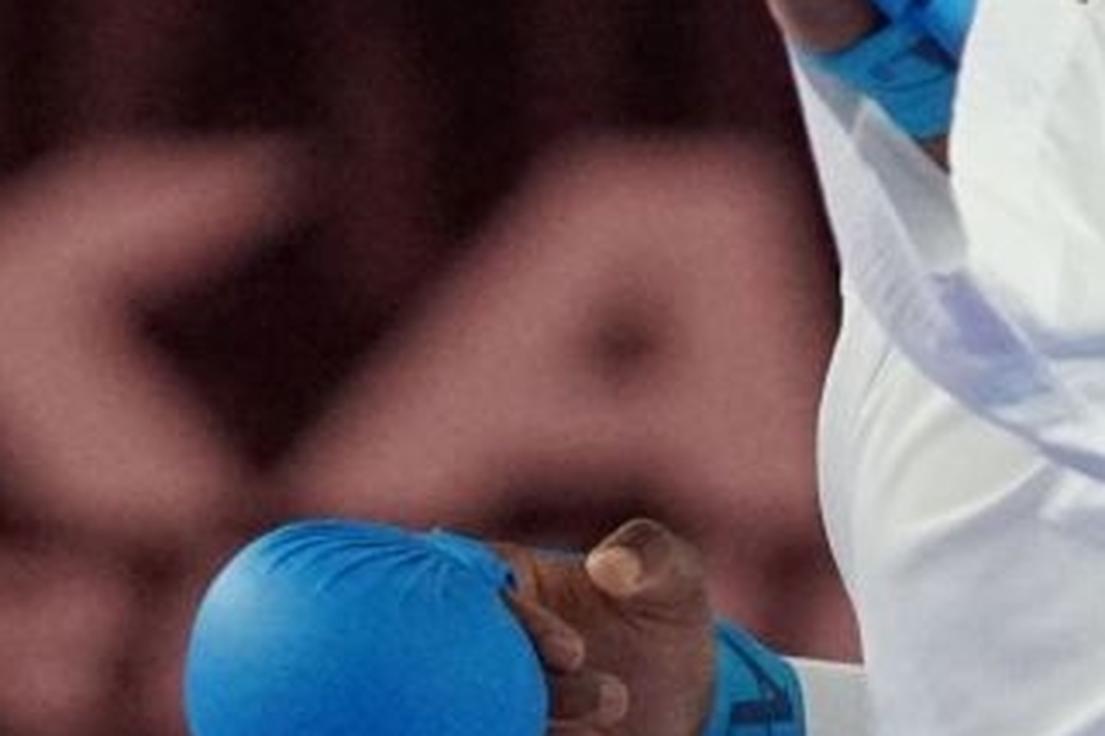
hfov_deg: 1.6
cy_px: 299
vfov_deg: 1.1
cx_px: 578
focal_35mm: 1260
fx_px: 38672
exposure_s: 1/2000
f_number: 2.8
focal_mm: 150
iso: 3200
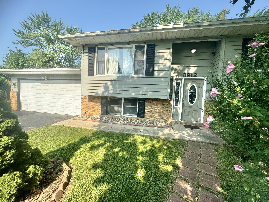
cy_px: 101
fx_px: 109
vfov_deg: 85.7
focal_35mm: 14
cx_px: 134
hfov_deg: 102.1
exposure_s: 1/1020
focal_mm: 2.22
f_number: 2.2
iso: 50
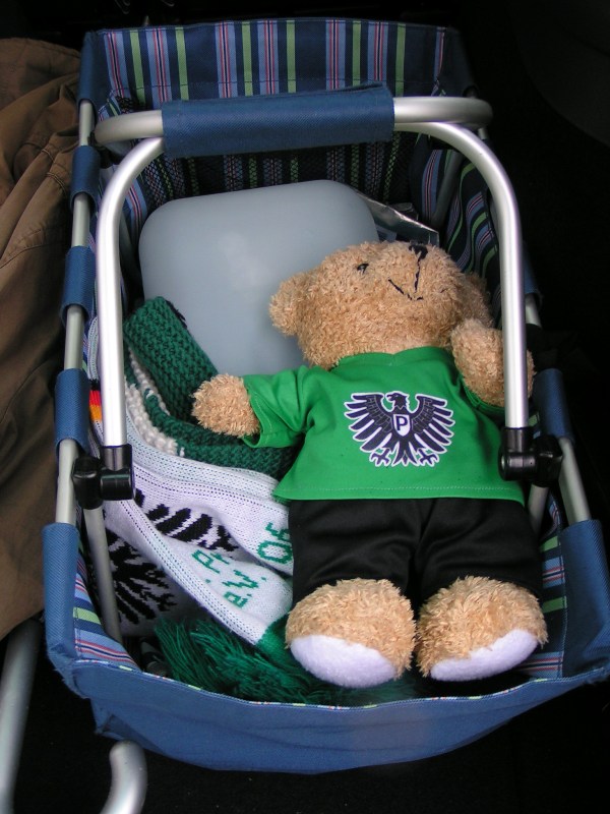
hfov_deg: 32.2
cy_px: 407
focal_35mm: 45
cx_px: 305
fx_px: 1057
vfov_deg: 42.1
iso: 50
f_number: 2.8
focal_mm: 6.9
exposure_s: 1/60
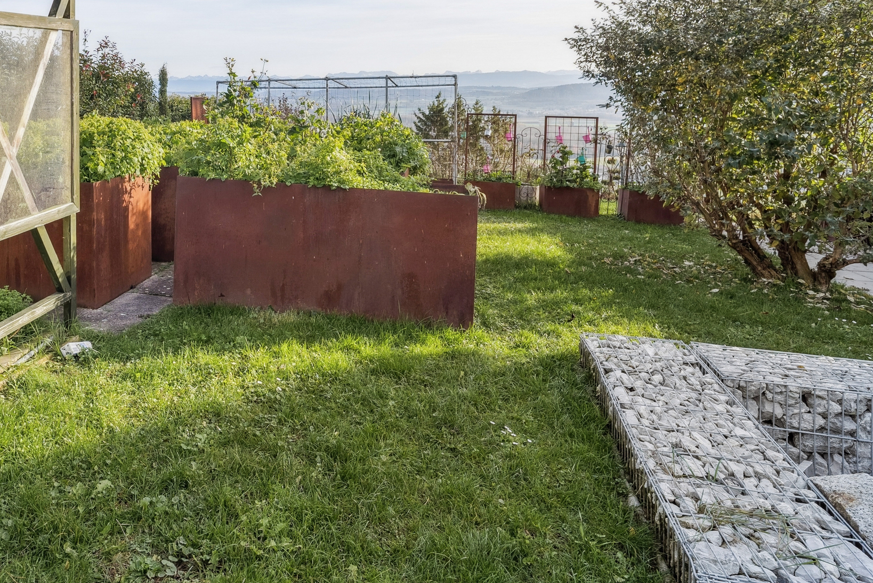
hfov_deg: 66.7
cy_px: 128
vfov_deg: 48.8
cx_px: 211
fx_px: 607
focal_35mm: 25
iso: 100
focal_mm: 16
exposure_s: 1/125
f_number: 8
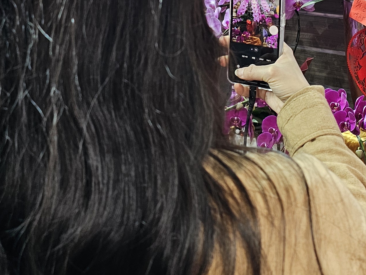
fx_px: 772
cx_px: 245
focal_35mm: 73
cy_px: -38
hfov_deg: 26.5
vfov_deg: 19.2
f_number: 1.7
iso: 100
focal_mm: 6.3
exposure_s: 1/120
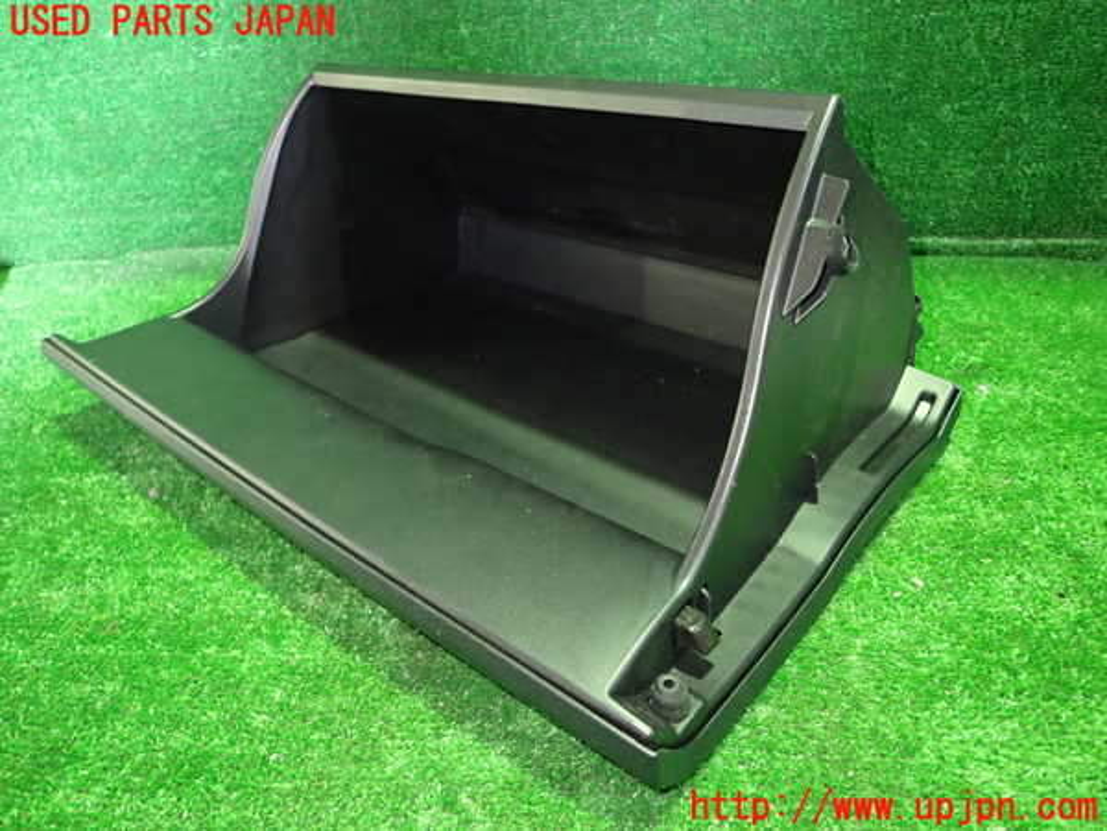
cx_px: 554
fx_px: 799
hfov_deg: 69.4
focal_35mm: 25
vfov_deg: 54.9
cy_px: 416
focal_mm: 4.5
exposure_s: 1/20
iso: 800
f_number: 2
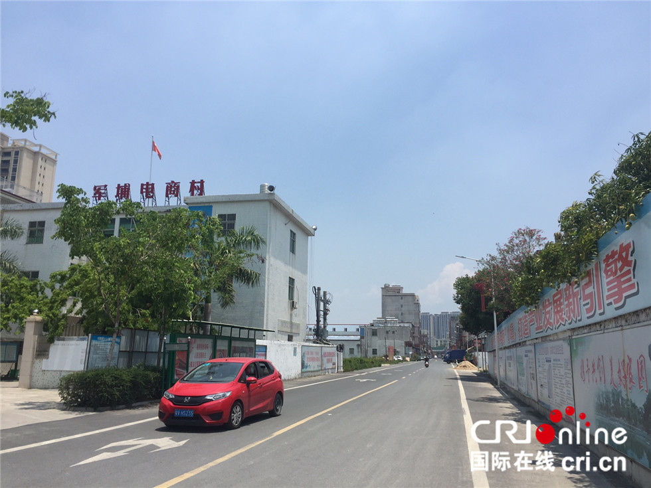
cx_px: 326
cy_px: 244
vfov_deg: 48.2
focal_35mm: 29
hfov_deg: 61.7
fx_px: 545
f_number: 2.2
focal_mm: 4.15
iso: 32
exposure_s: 1/2639
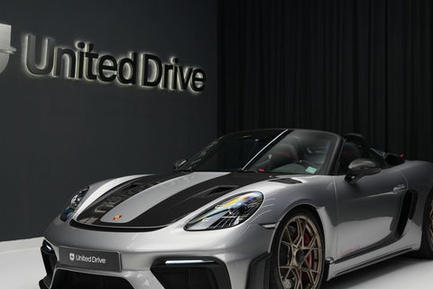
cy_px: 181
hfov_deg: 35.6
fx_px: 674
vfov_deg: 24.1
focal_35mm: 56
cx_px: 237
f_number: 4
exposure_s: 1/40
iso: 500
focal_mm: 35
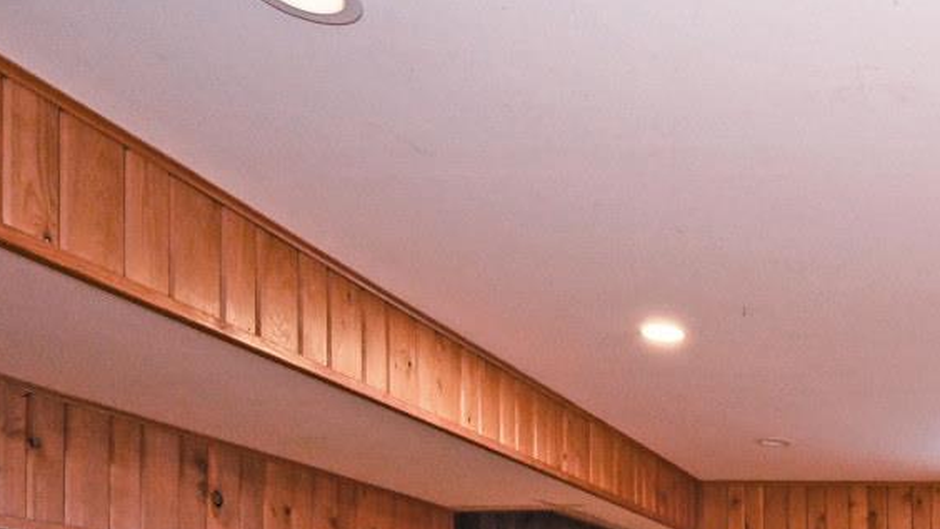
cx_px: 1018
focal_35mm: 39
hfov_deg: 41.7
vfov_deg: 26.0
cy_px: 684
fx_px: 972
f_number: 4
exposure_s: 1/60
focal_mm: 14
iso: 2800
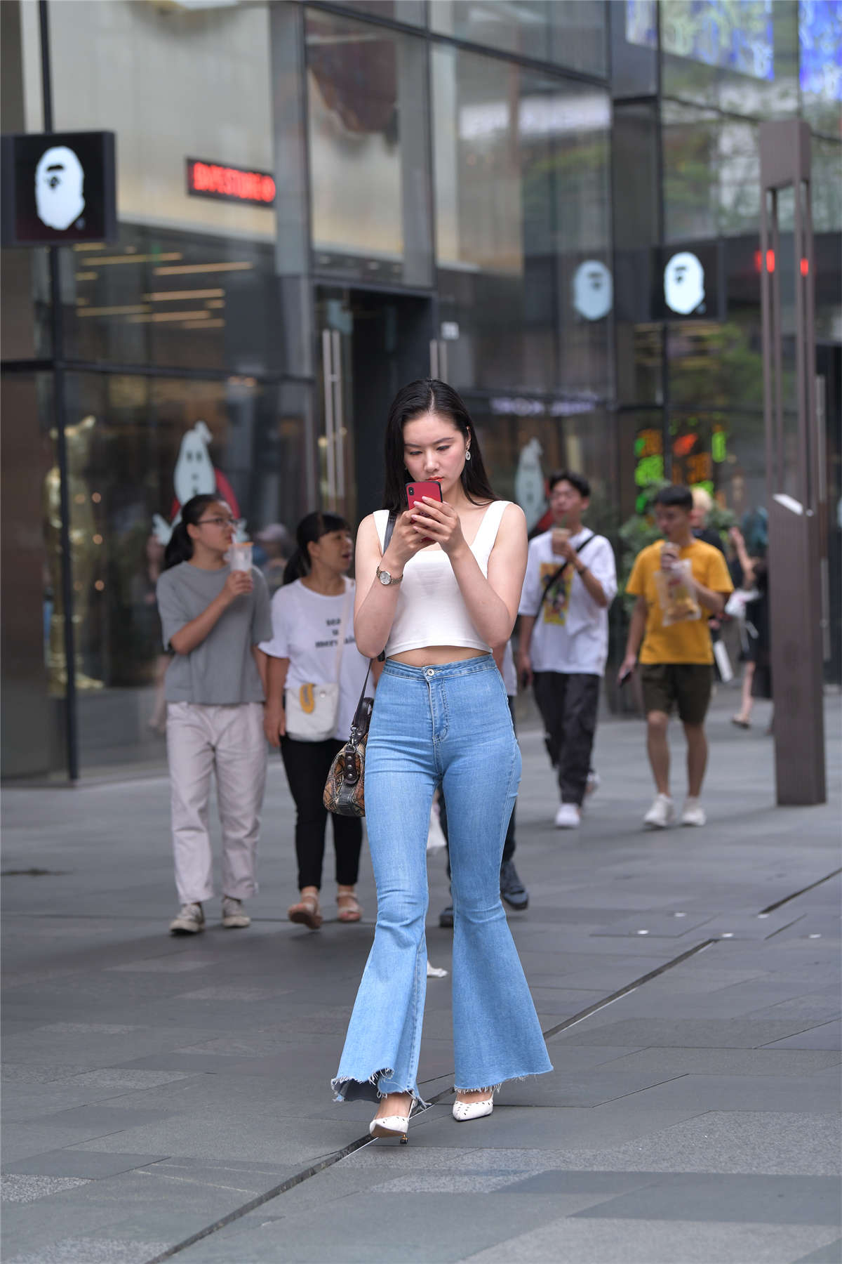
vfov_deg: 19.5
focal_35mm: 105
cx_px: 421
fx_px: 3683
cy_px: 632
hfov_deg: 13.0
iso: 640
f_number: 4
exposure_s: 1/640
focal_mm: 105
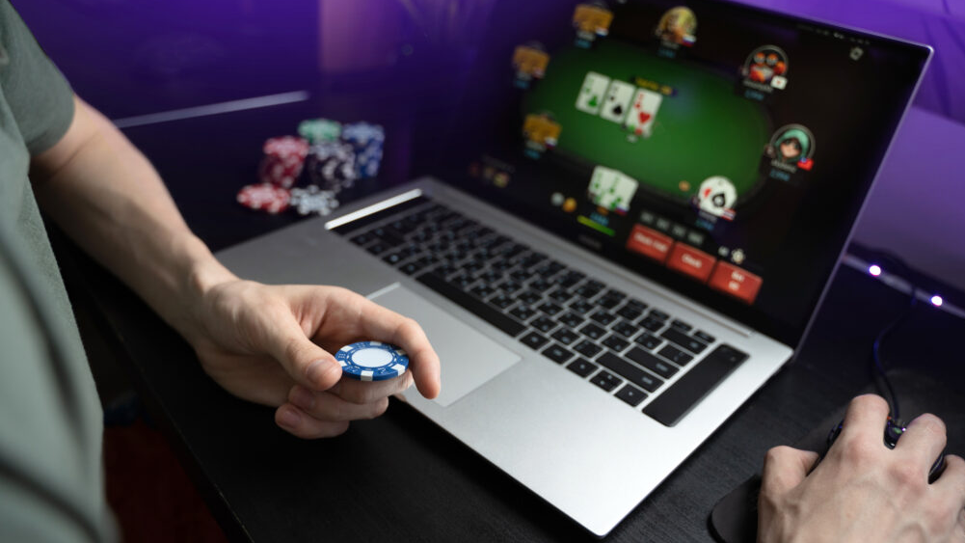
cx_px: 486
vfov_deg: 38.9
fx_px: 768
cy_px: 272
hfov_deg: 64.3
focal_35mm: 30
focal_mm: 28
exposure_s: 1/80
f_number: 2.8
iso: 320
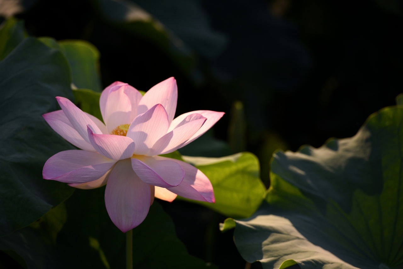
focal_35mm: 200
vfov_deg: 6.9
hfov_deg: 10.3
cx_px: 202
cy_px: 134
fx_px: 2238
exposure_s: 1/640
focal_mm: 200
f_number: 4.5
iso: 100
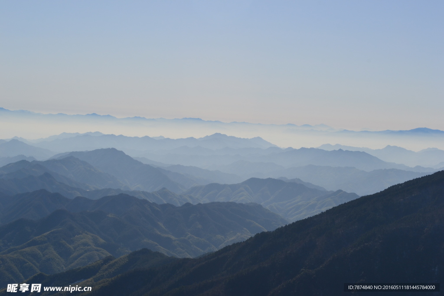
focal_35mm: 69
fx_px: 851
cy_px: 148
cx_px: 222
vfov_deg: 19.7
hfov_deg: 29.2
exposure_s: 1/500
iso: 220
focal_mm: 46
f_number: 11
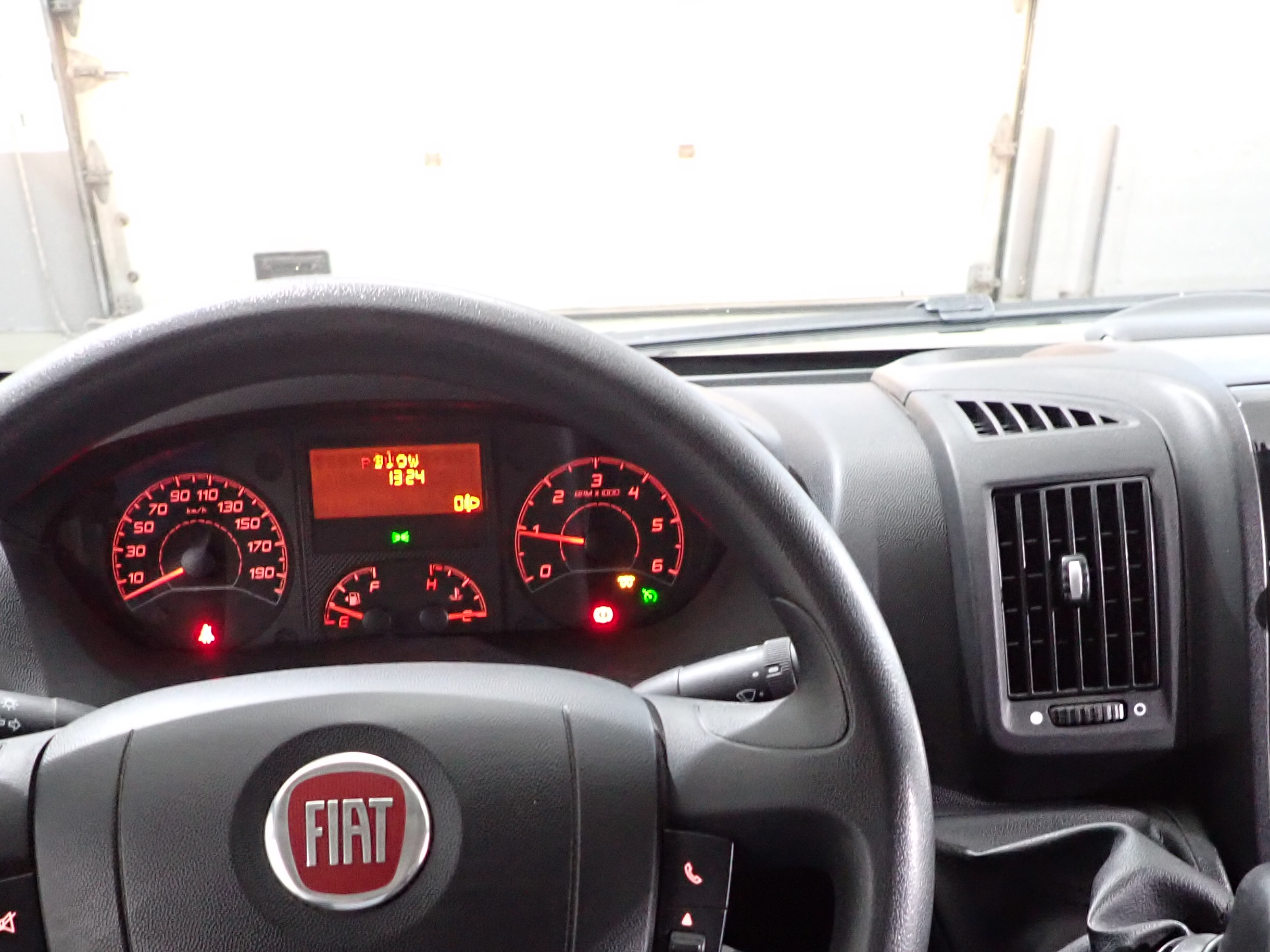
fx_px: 1504
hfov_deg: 45.8
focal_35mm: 41
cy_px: 771
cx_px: 648
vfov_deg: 34.0
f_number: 2
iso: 800
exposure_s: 1/30
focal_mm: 4.5
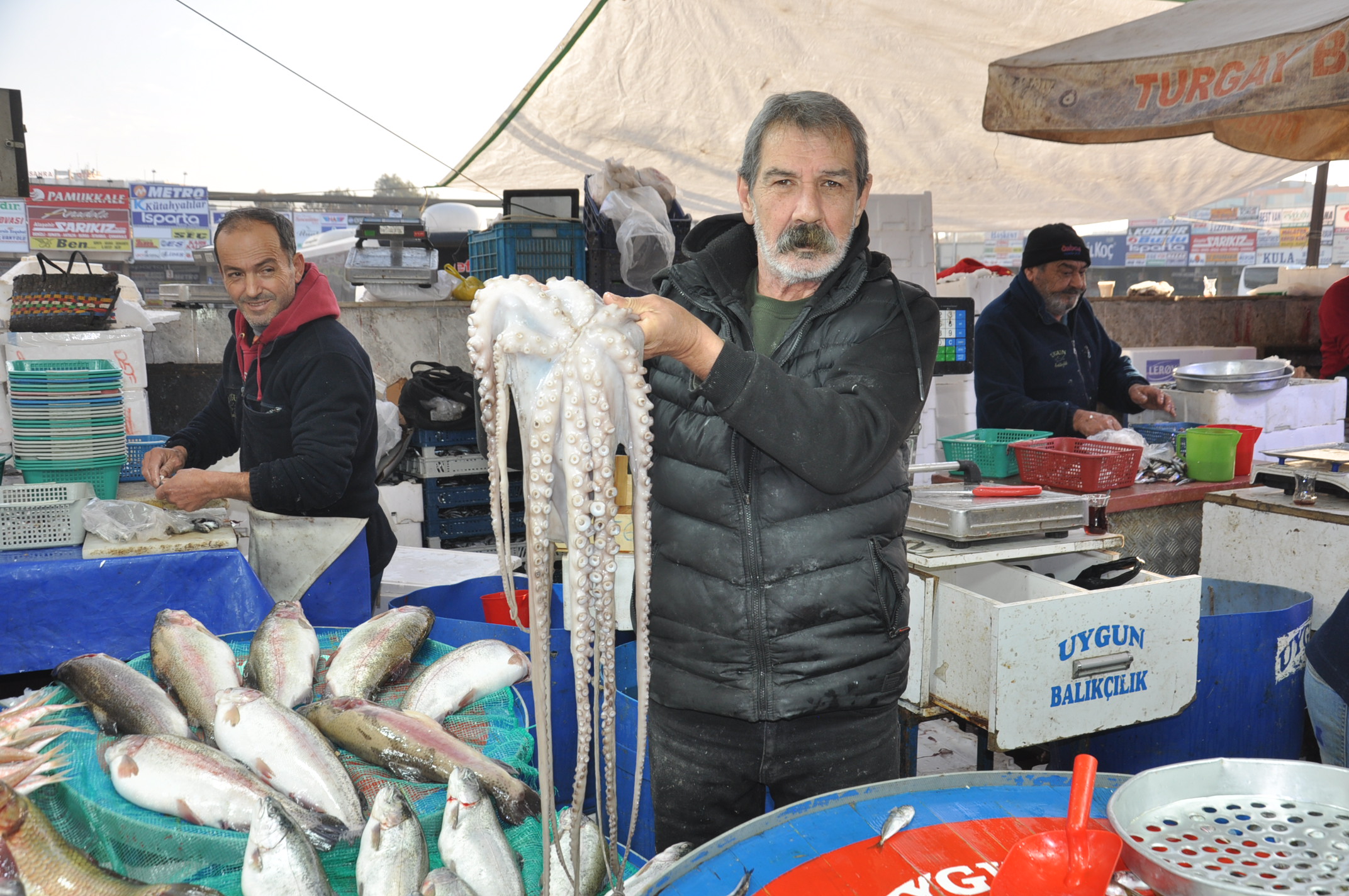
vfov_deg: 35.4
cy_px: 448
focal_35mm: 38
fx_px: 1403
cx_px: 674
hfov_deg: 51.3
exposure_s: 1/200
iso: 200
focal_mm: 25
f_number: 5.6
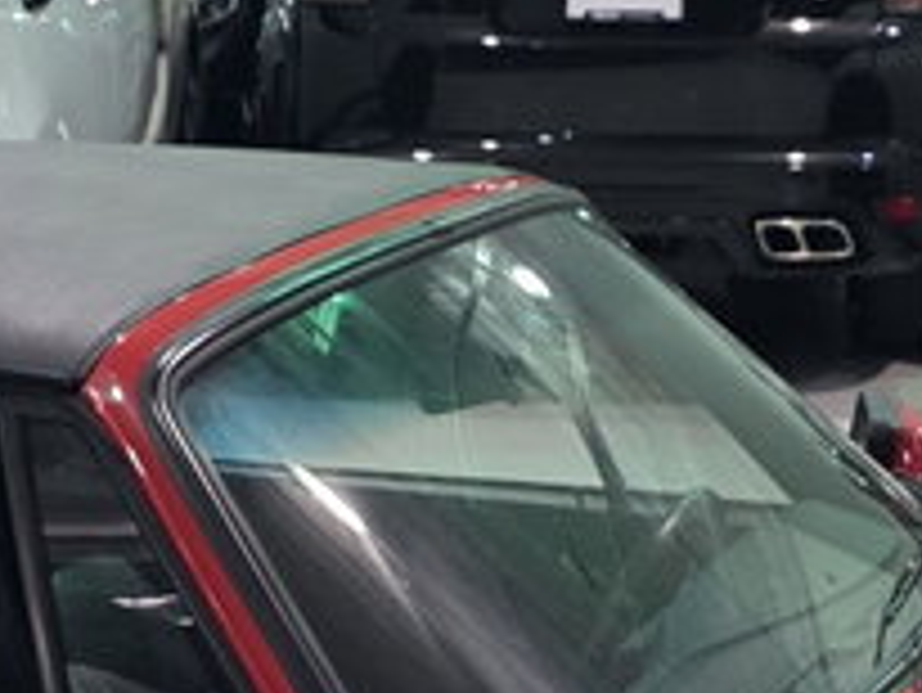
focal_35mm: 115
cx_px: 517
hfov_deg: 17.1
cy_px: 1076
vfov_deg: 12.2
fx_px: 3065
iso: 500
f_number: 1.7
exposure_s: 1/120
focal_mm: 6.3
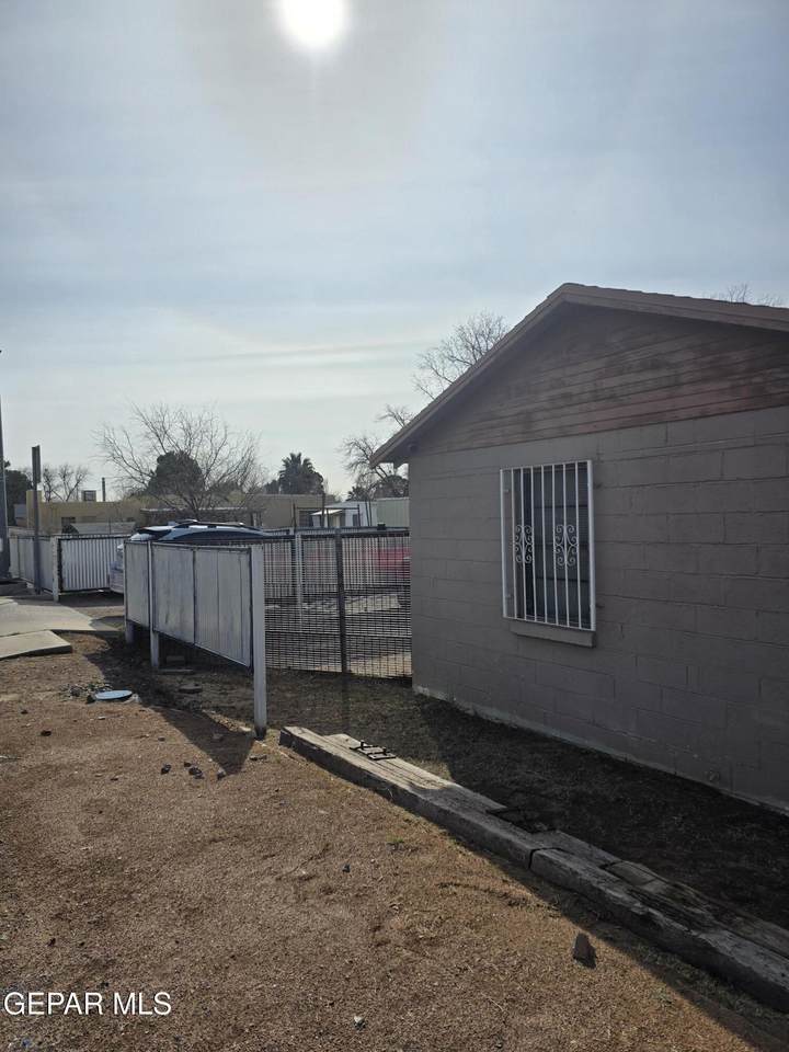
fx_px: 699
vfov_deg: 73.9
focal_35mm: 23
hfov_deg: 58.9
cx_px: 394
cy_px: 526
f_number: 1.7
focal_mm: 6.3
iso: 32
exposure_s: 1/7944
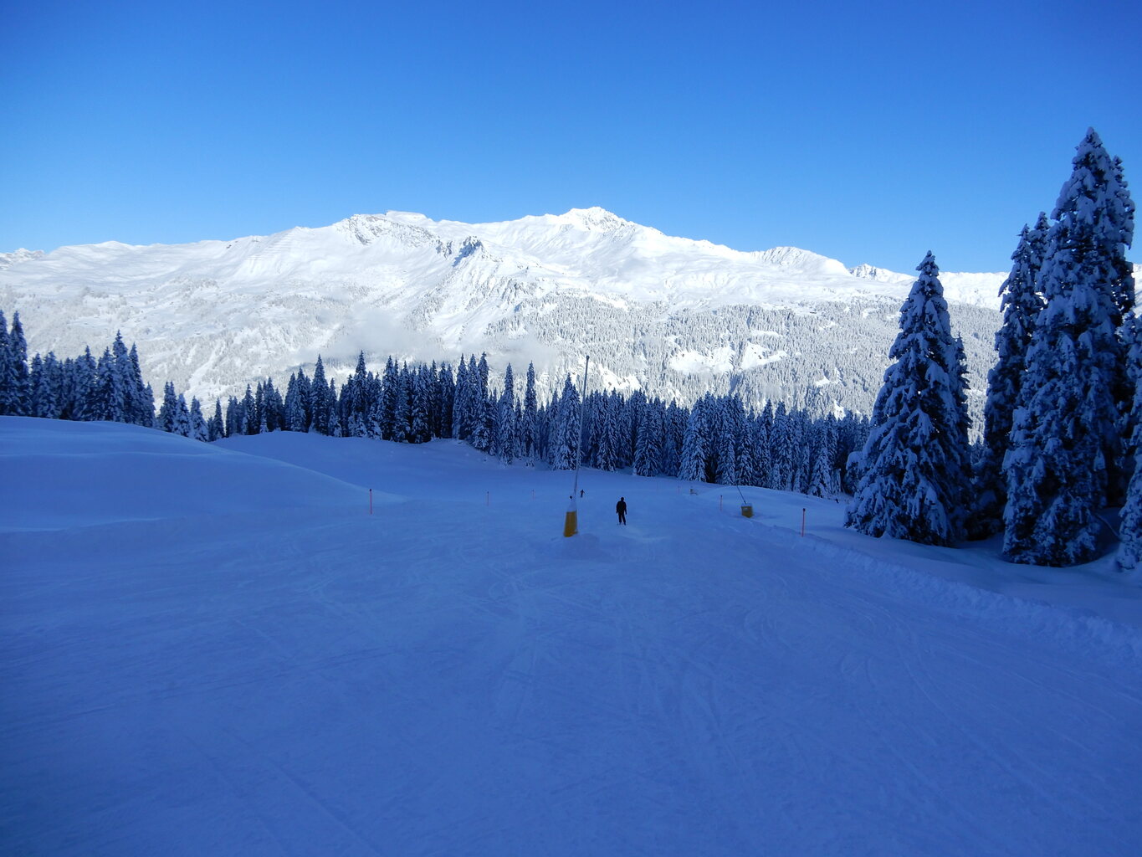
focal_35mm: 24
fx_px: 792
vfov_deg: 56.8
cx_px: 571
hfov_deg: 71.6
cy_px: 428
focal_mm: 4.3
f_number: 3.4
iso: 80
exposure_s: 1/2000
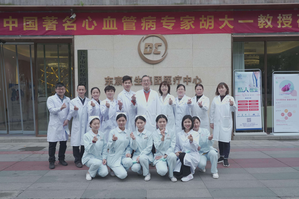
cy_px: 100
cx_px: 150
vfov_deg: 47.9
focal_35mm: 27
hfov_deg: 67.4
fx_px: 224
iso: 2000
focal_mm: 27
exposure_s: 1/125
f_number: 9
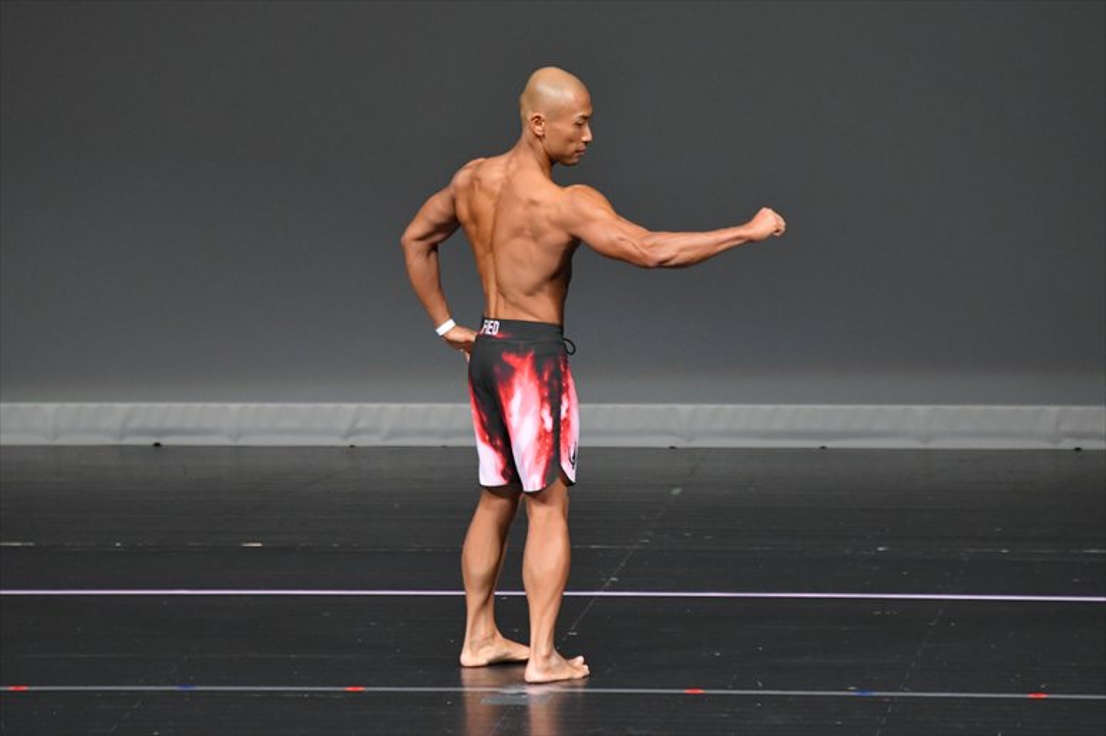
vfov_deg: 4.0
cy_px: 368
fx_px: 10594
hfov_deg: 6.0
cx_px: 553
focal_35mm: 345
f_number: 5.6
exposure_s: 1/400
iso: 4000
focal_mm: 230
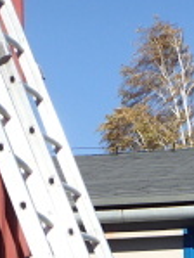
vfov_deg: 13.5
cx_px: 152
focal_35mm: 129
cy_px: 485
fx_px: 963
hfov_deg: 11.5
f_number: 2.4
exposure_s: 1/2000
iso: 100
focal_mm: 5.87
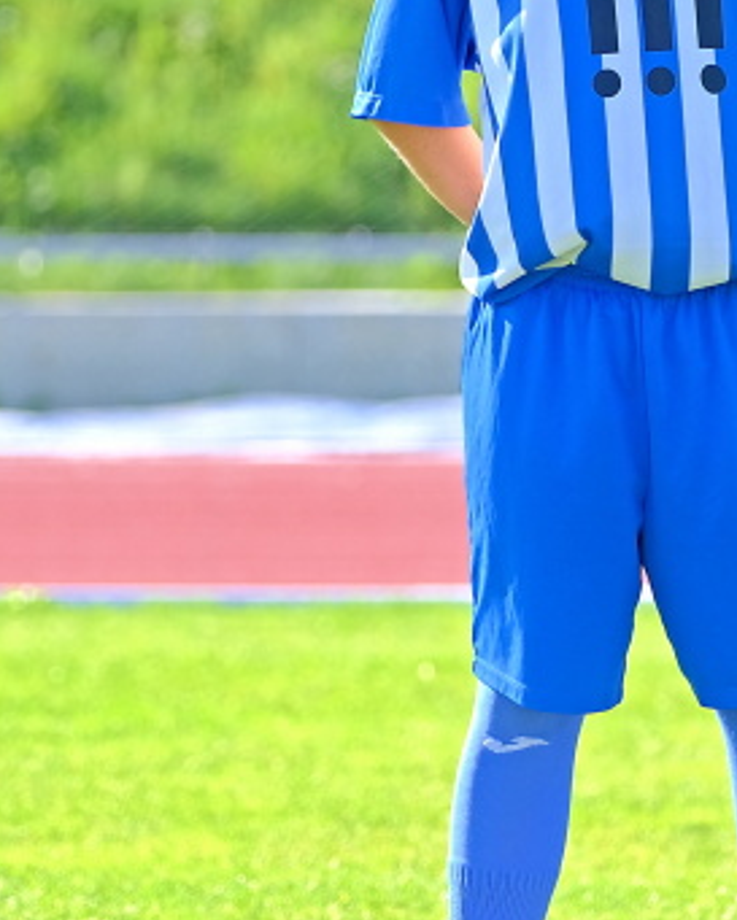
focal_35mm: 345
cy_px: 298
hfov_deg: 4.5
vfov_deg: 5.6
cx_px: 617
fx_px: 9402
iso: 320
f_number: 2.8
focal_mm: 119.2
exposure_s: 1/950
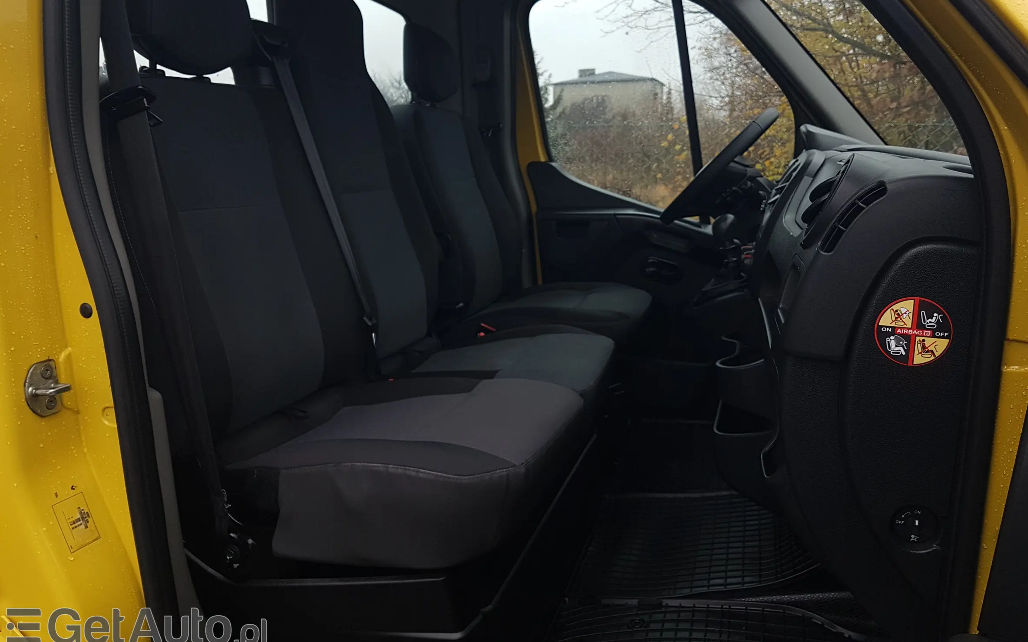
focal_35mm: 28
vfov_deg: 44.4
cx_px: 517
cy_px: 269
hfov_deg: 66.5
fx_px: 784
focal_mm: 4.2
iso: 40
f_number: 1.7
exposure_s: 1/186
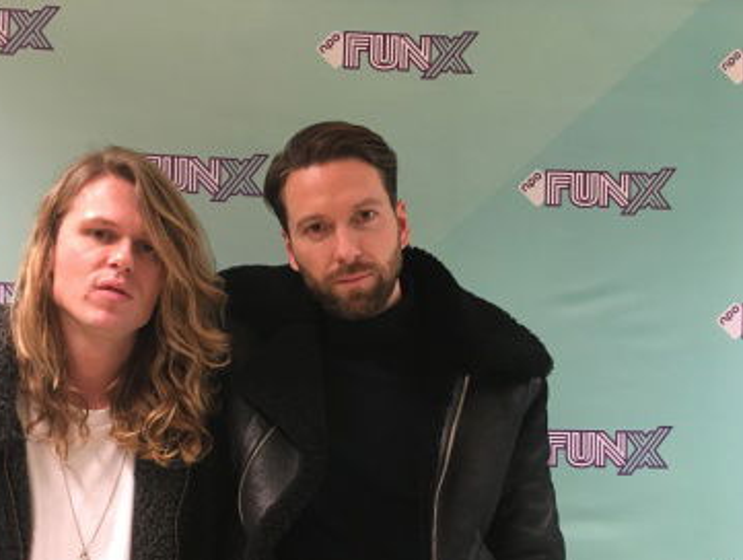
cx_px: 251
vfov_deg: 35.7
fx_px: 860
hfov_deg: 46.0
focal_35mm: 40
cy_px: 368
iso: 160
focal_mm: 4.15
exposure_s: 1/33
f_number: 2.2
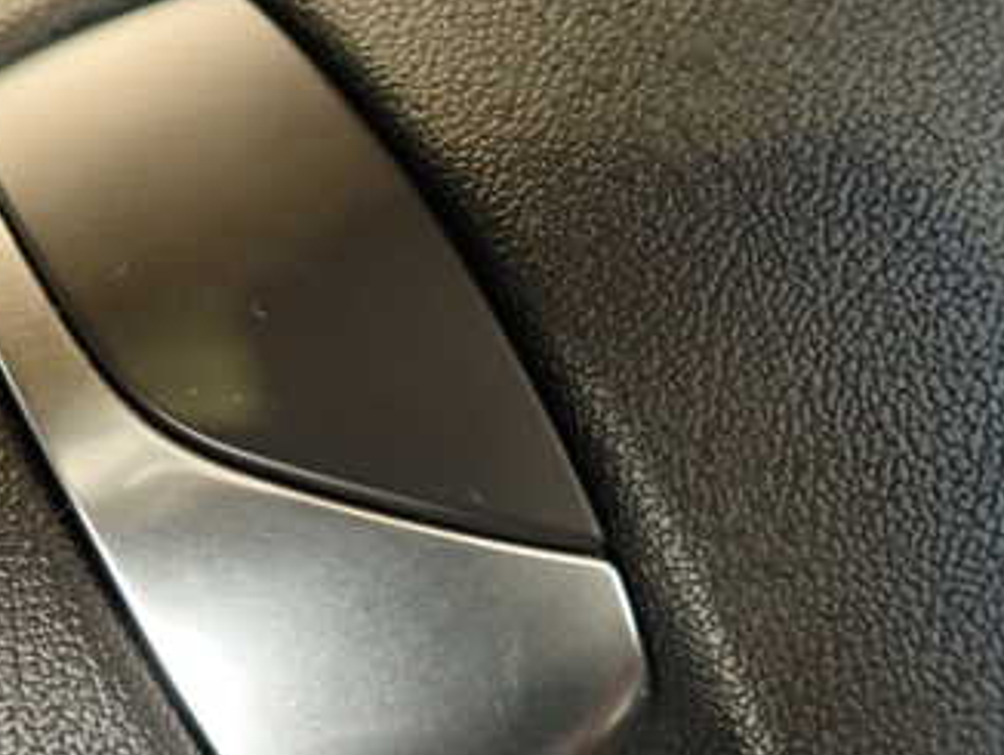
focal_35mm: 46
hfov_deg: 40.7
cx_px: 333
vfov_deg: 31.4
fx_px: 1335
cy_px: 462
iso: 200
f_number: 2
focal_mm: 4.5
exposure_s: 1/30
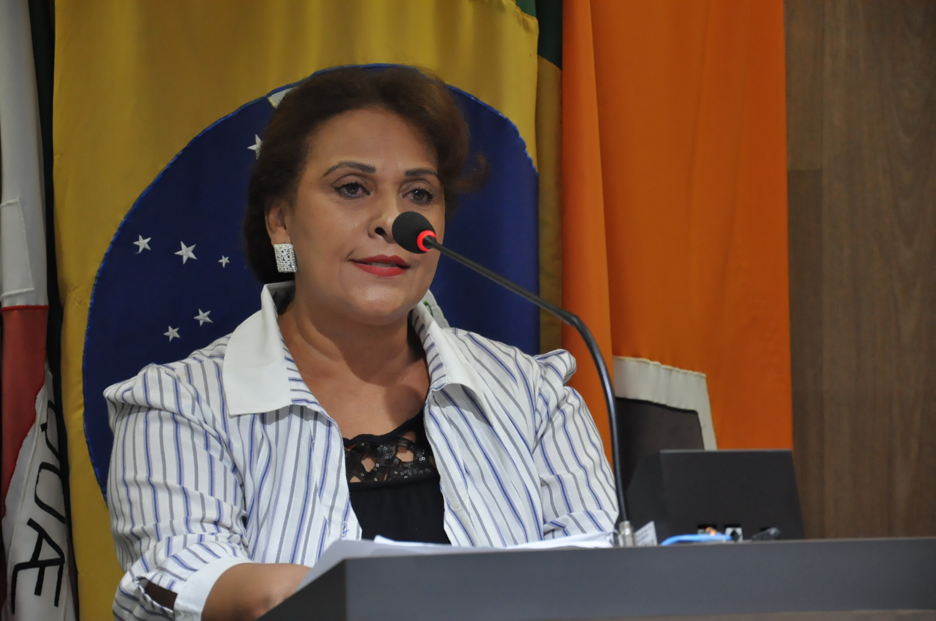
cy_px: 310
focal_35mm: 135
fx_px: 3506
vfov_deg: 10.1
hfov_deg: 15.2
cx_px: 468
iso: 2000
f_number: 5.6
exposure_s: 1/160
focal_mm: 90
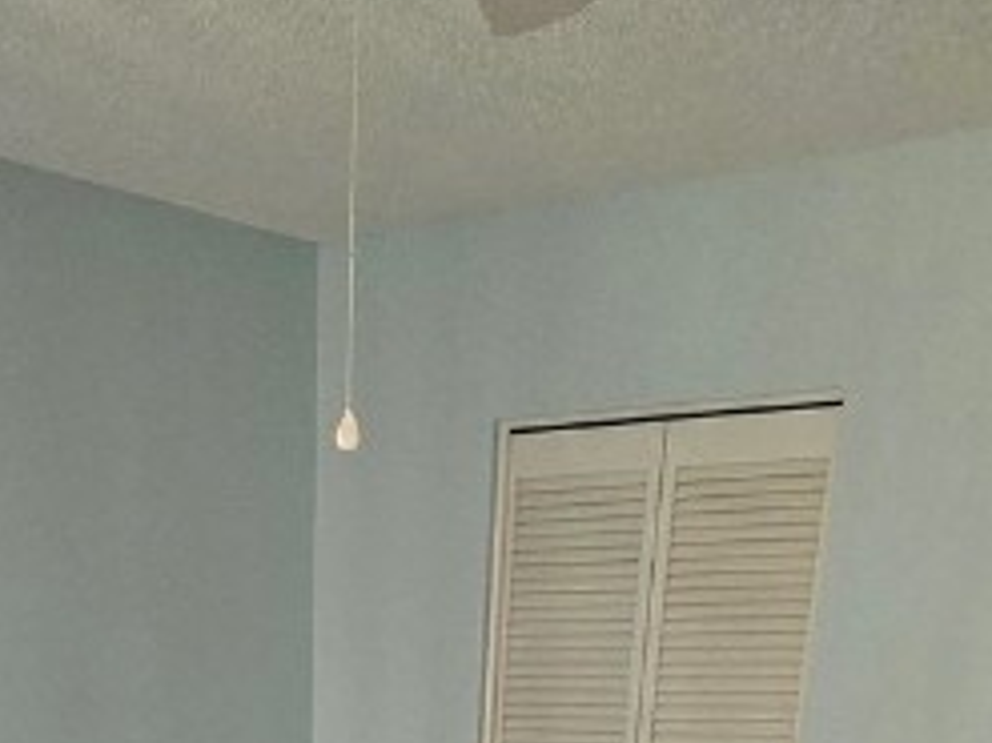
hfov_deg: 34.4
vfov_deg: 18.6
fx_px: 1547
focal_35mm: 54
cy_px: 1446
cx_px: 189
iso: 500
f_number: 2.2
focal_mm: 2.2
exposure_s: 1/60.2
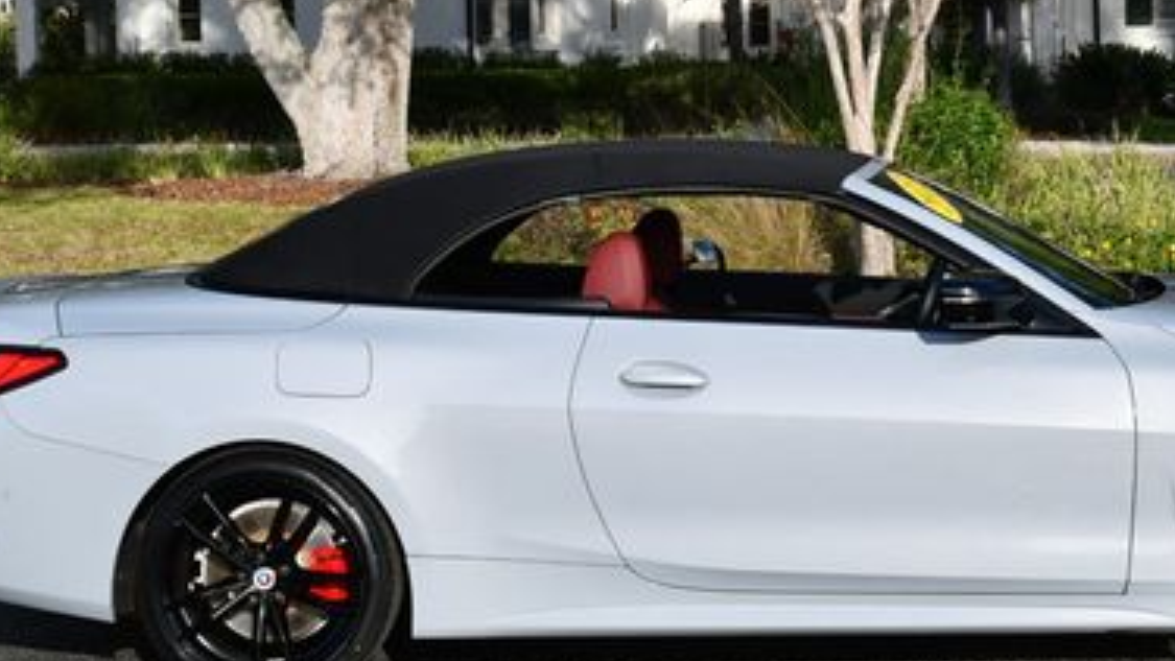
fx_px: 2898
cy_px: 147
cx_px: 812
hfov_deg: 22.8
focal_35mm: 93
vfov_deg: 13.0
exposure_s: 1/250
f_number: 8
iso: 110
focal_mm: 26
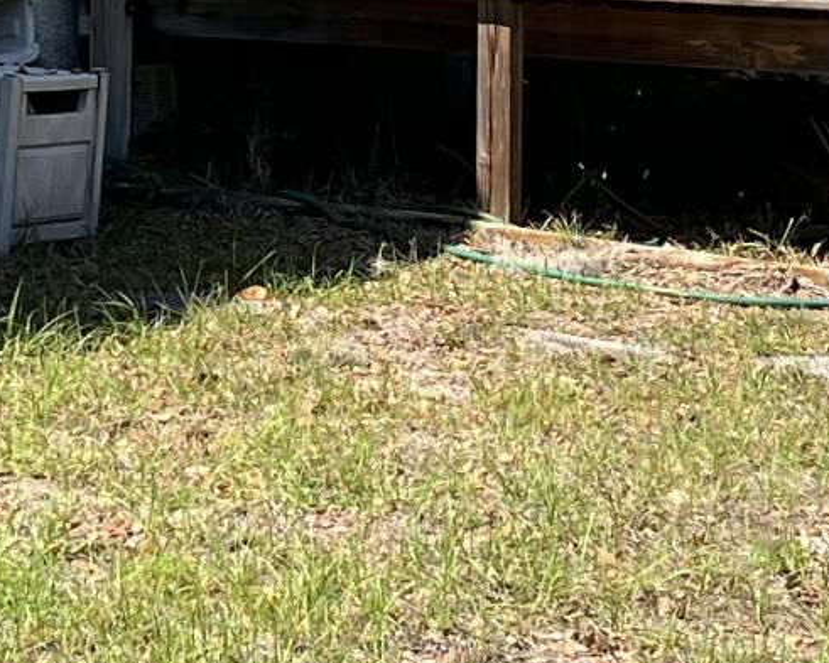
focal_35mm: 155
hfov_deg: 12.4
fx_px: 3804
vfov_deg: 9.9
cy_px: -86
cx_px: 307
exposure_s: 1/1838
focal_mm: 5.7
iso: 50
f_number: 1.5
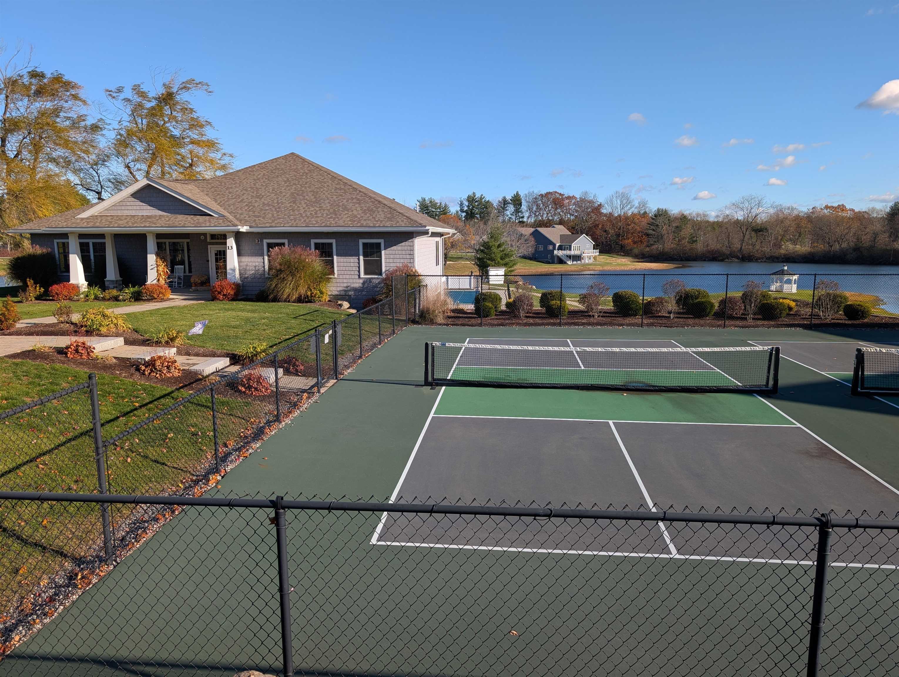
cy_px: 338
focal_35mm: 24
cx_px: 450
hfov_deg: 71.5
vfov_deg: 56.9
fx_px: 624
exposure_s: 1/887
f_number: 1.68
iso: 21
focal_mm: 6.9
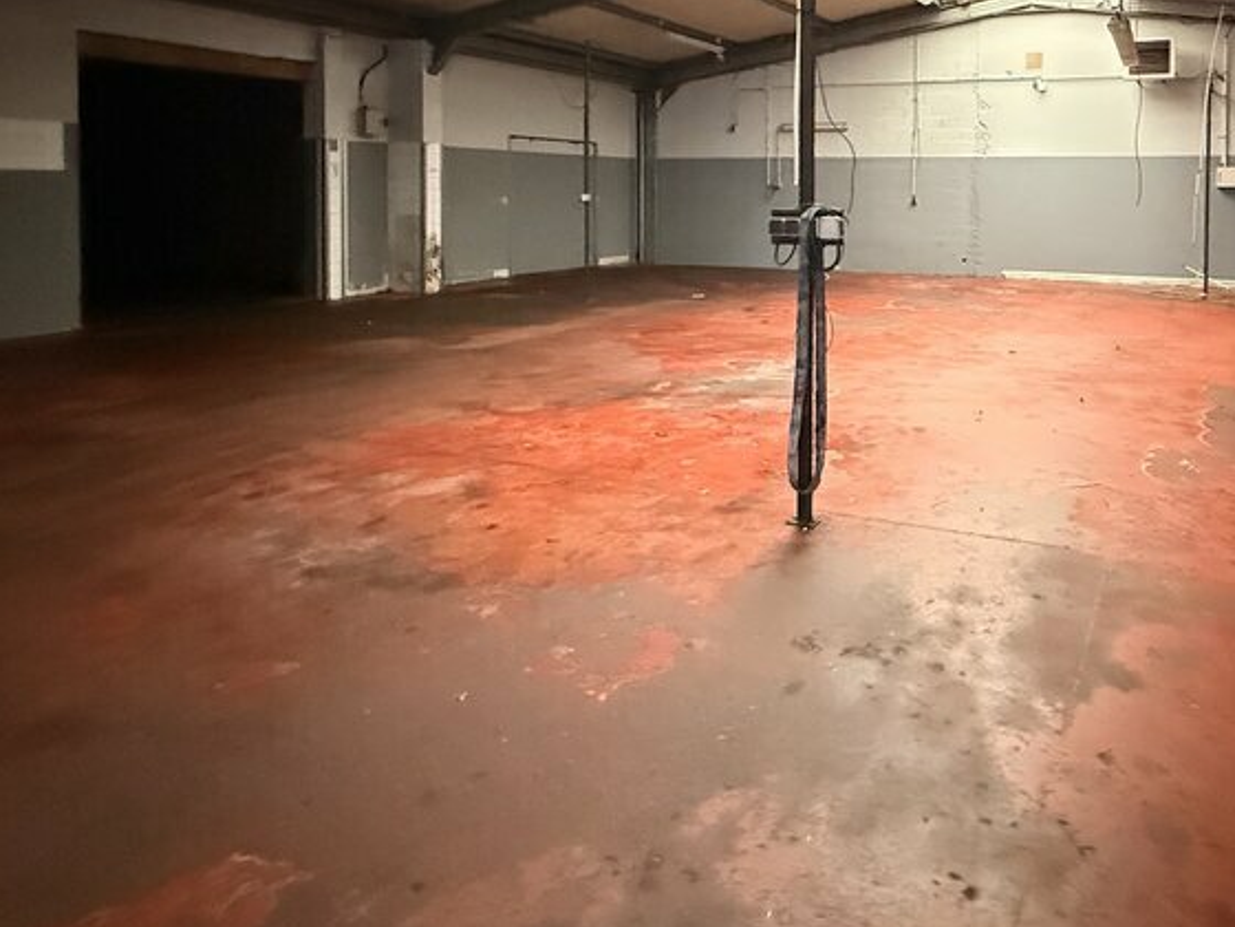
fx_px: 856
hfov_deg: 67.8
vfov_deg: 53.7
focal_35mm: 24
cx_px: 900
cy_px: 212
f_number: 2.2
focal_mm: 2.22
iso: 1250
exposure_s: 1/60
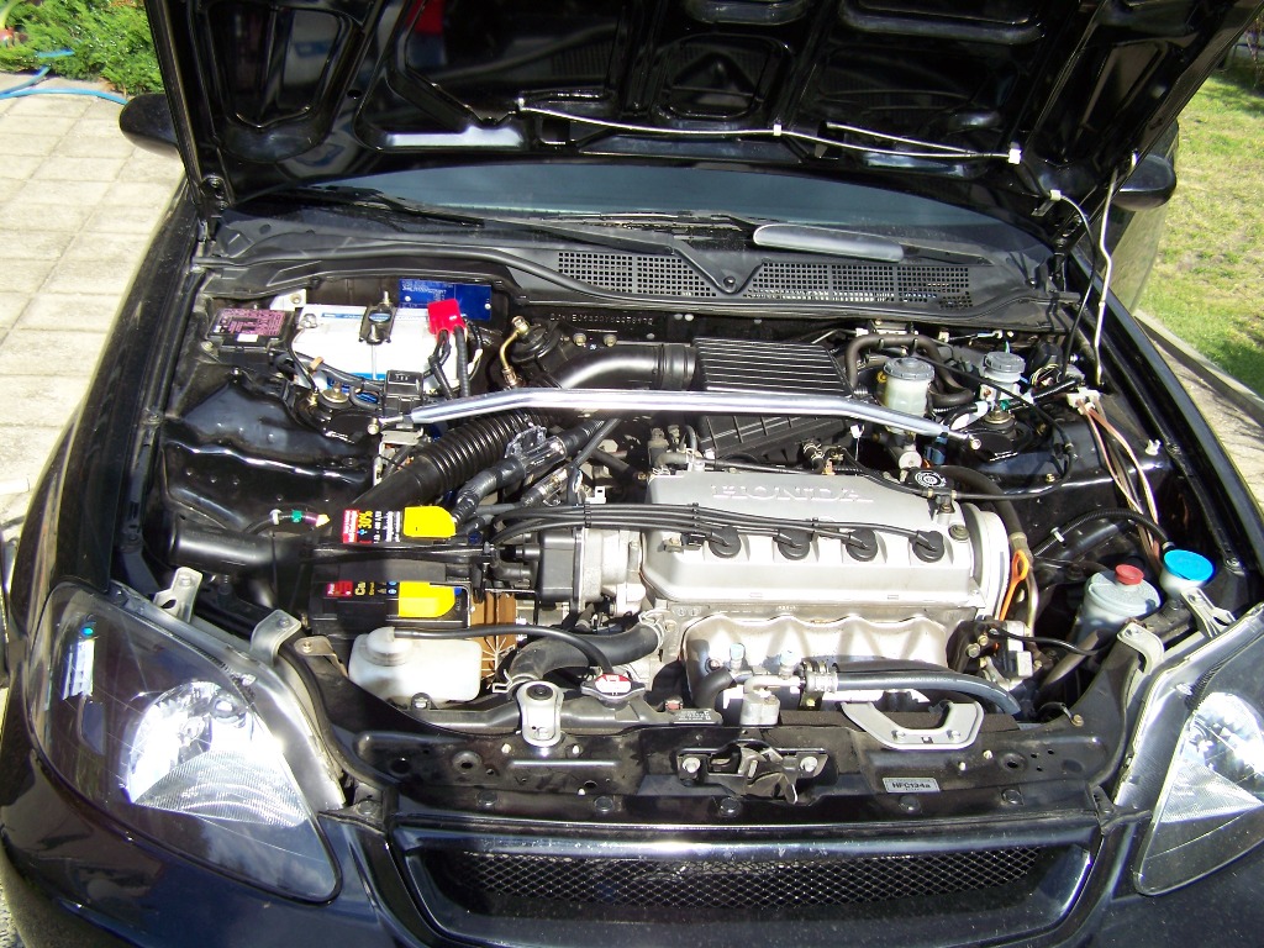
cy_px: 474
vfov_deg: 37.7
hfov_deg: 49.0
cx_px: 632
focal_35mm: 38
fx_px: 1388
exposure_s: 1/320
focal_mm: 6.3
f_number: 2.8
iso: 64
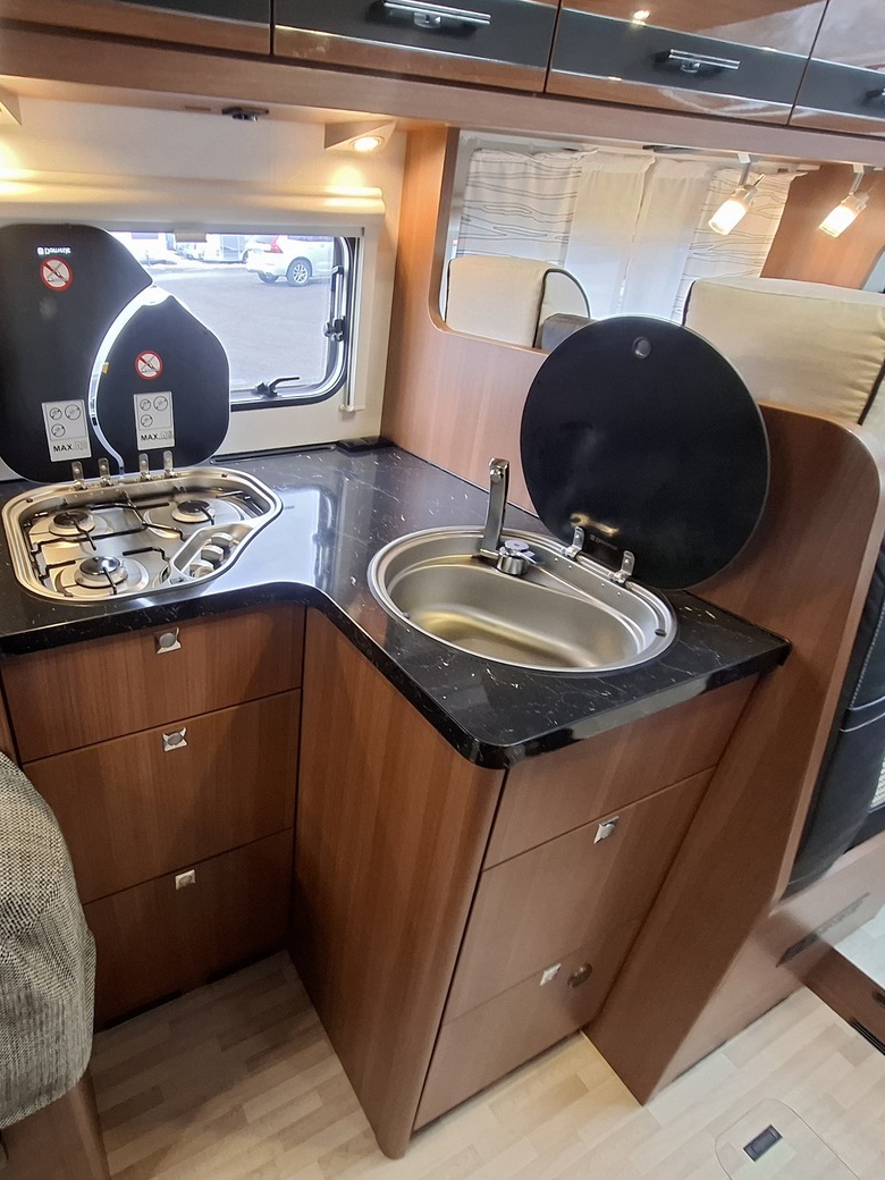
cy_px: 576
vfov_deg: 87.7
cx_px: 267
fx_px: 614
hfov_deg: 68.7
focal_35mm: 18
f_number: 2.2
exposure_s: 1/25
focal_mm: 1.74
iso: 160
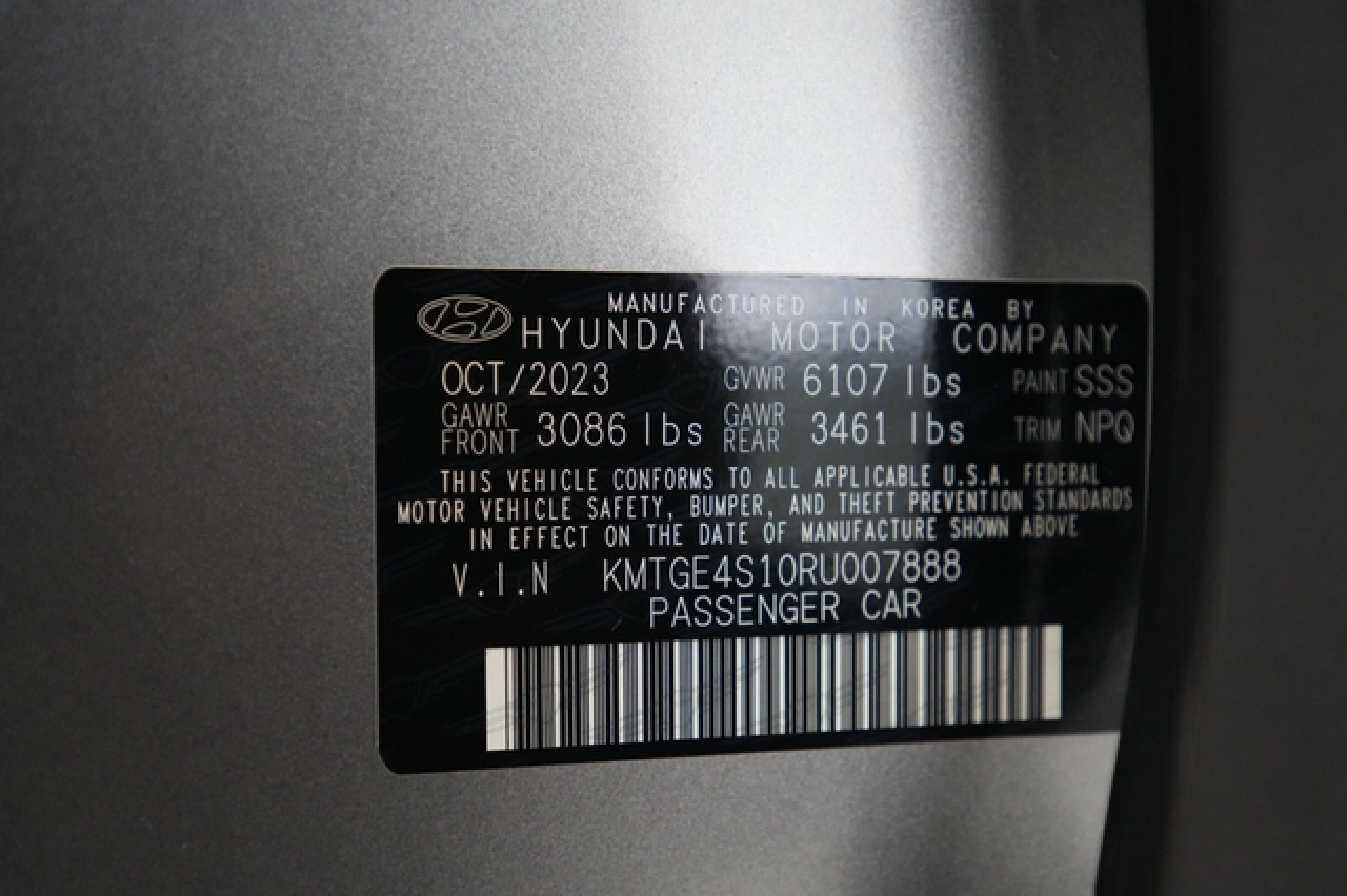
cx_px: 674
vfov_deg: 46.4
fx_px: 1047
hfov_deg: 65.5
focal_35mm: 28
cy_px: 448
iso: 10000
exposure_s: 1/160
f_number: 2.8
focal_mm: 28
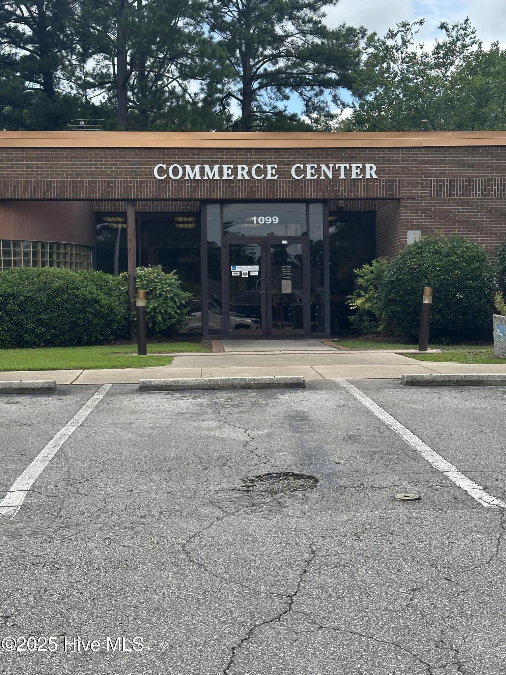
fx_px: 936
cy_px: 338
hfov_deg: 30.3
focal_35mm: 48
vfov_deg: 39.7
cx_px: 253
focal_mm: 6.86
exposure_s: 1/1783
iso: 64
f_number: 1.78
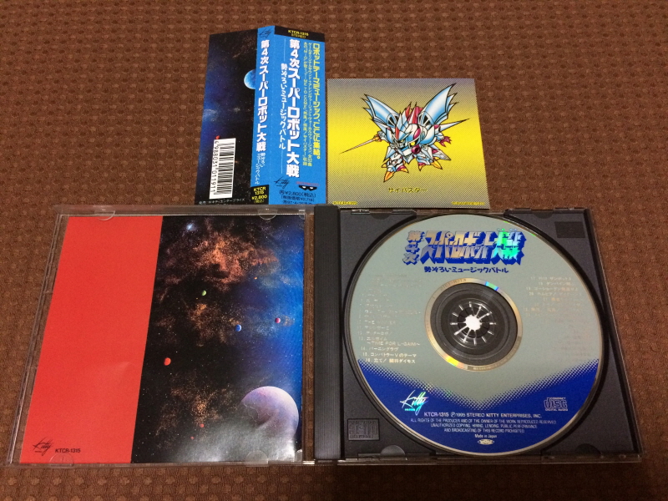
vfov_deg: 48.2
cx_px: 334
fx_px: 560
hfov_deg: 61.7
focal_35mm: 29
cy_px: 250
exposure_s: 1/30
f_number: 2.2
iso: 320
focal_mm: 4.15
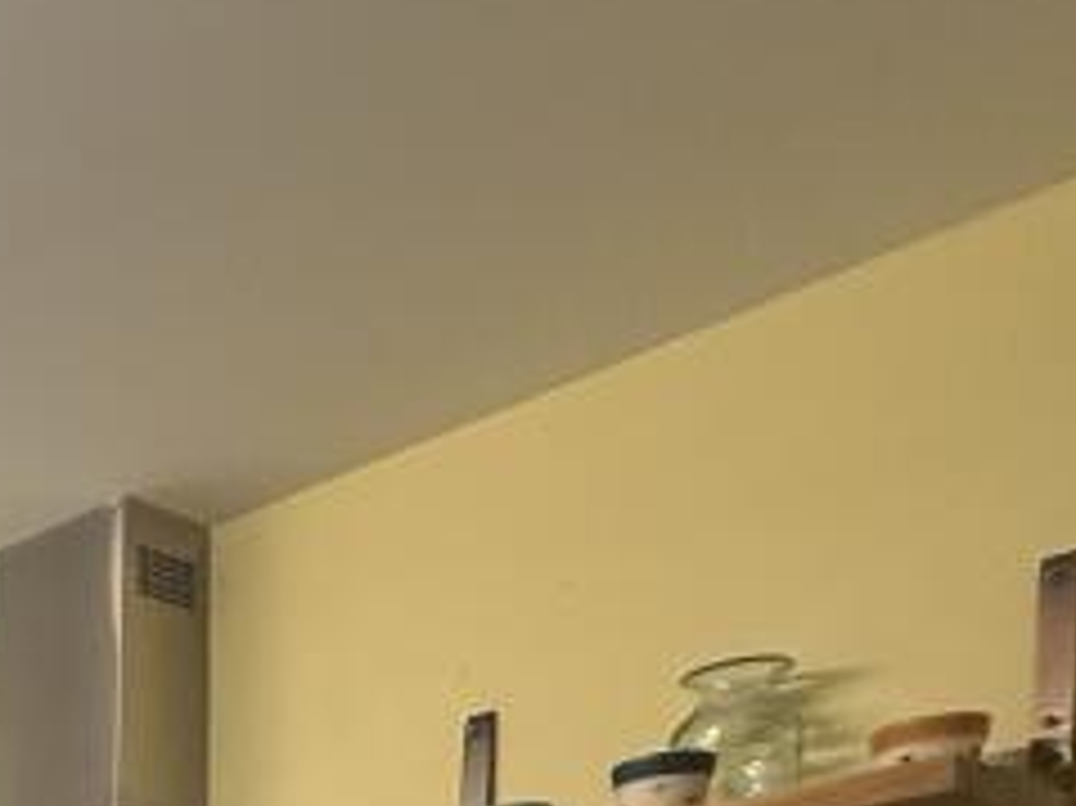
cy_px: 1409
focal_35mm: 60
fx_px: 1864
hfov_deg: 21.4
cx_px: -855
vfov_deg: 19.2
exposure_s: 1/100
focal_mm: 2.22
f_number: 2.2
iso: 160
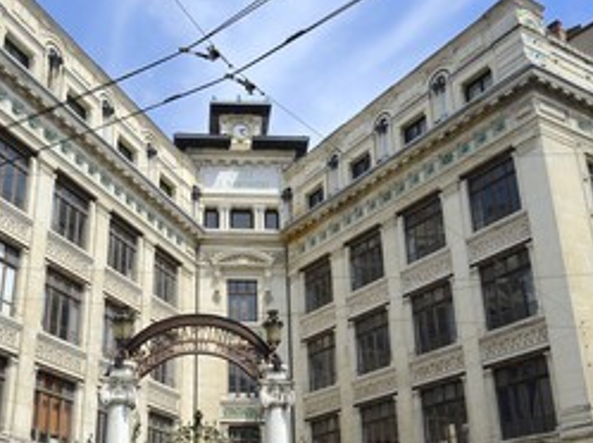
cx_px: 224
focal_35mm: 39
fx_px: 667
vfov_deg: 36.1
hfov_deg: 47.5
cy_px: 319
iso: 200
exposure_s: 1/250
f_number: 11
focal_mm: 24
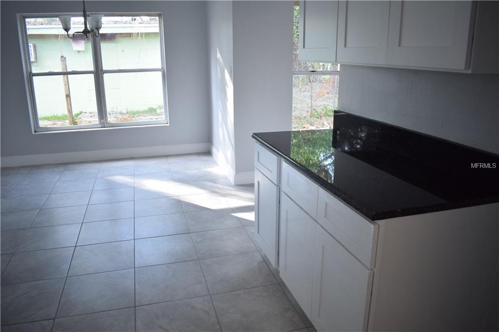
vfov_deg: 47.9
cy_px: 166
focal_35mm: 27
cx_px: 250
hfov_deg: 67.4
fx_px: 374
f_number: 3.5
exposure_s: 1/80
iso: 400
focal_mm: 18
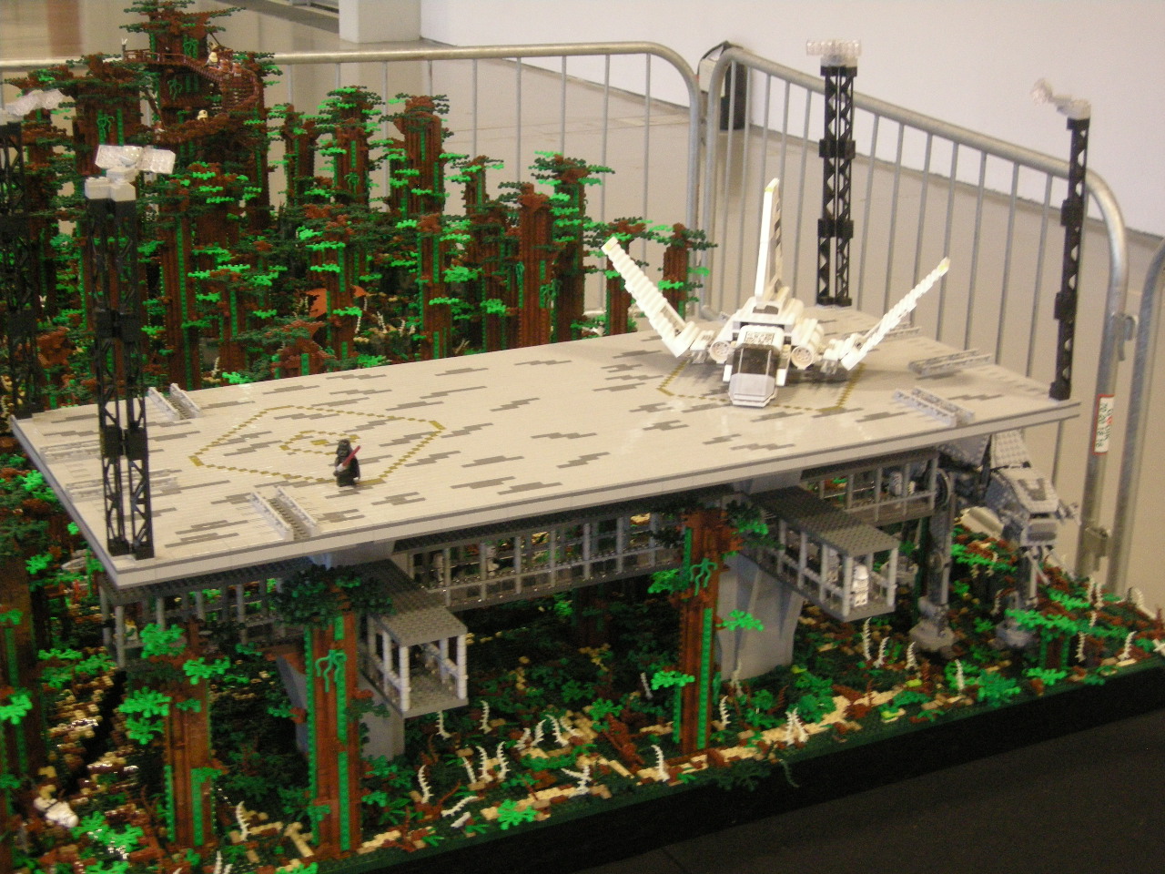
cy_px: 437
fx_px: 1212
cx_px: 582
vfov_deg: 39.7
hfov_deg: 51.4
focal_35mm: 36
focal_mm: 7.5
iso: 400
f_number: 2.7
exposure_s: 1/9.8
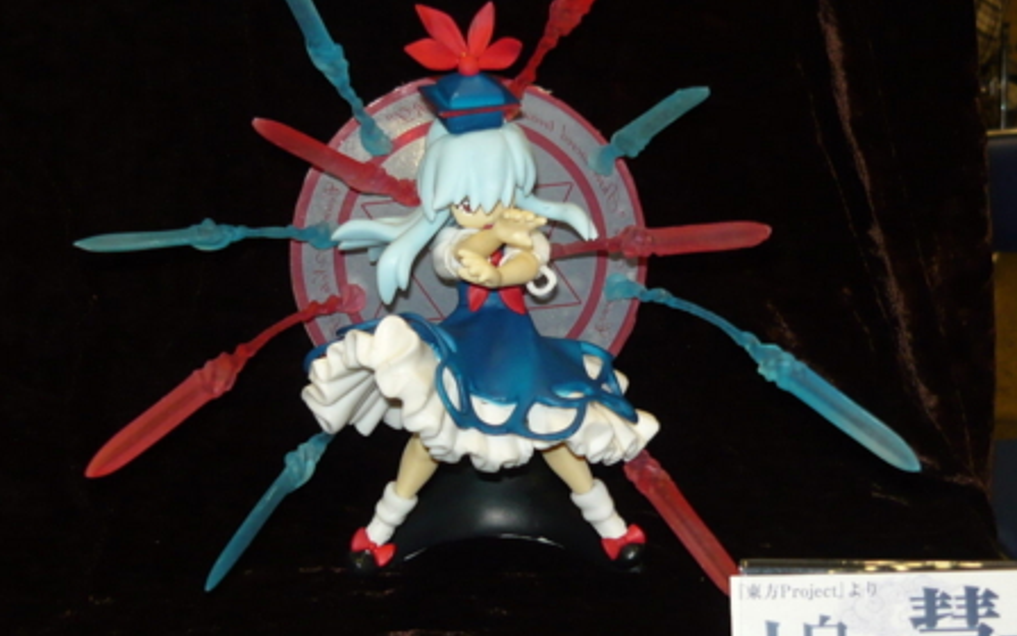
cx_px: 508
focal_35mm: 65
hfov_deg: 31.5
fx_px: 1802
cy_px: 313
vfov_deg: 20.0
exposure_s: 1/30
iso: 100
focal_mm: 6.3
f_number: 2.9
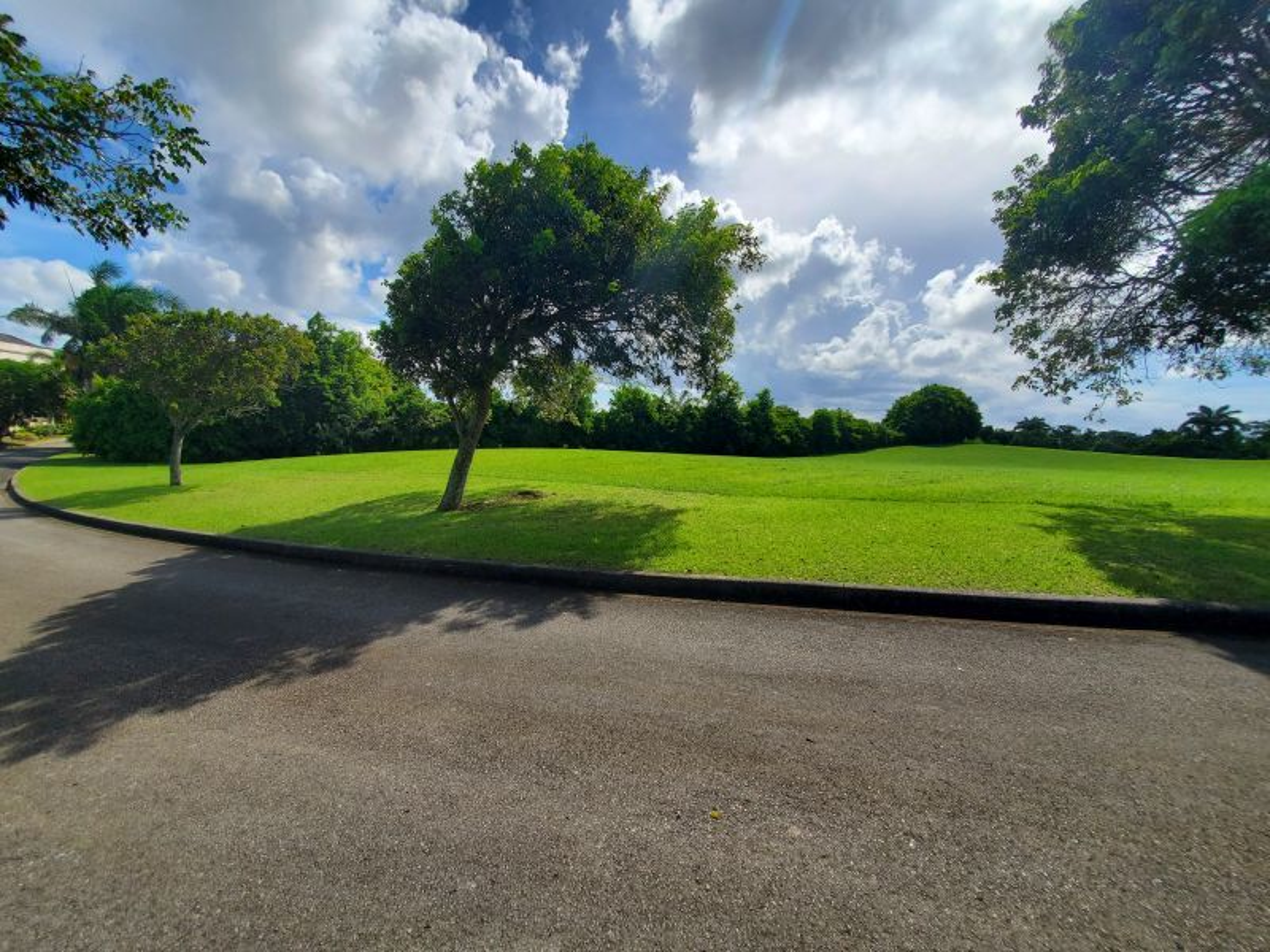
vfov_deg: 89.9
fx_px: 477
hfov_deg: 106.2
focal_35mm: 13
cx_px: 635
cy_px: 476
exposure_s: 1/2157
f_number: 2.2
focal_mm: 1.8
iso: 50
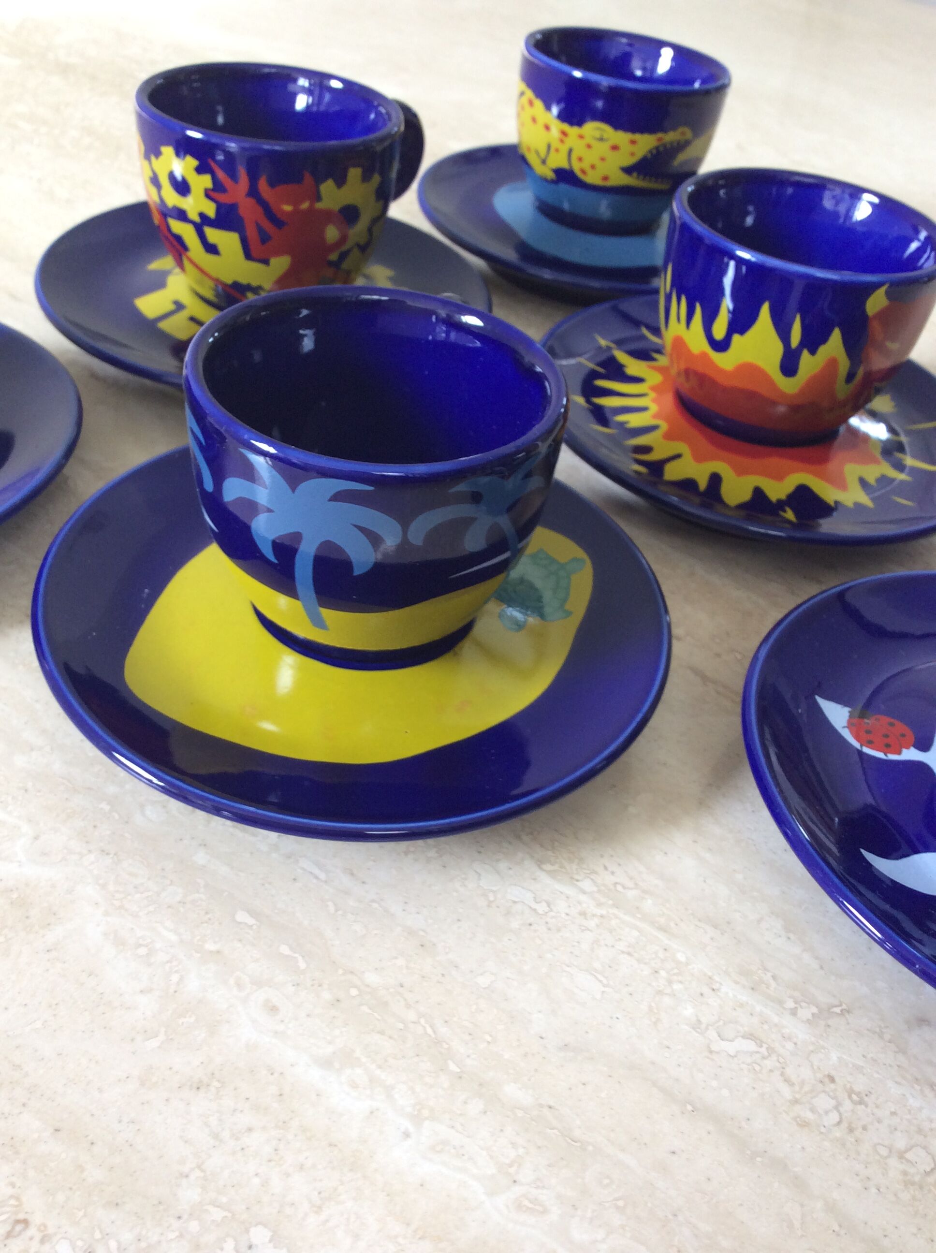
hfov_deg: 44.1
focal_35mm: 32
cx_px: 468
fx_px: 1157
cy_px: 626
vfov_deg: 56.9
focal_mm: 3.3
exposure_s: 1/25
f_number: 2.4
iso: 40
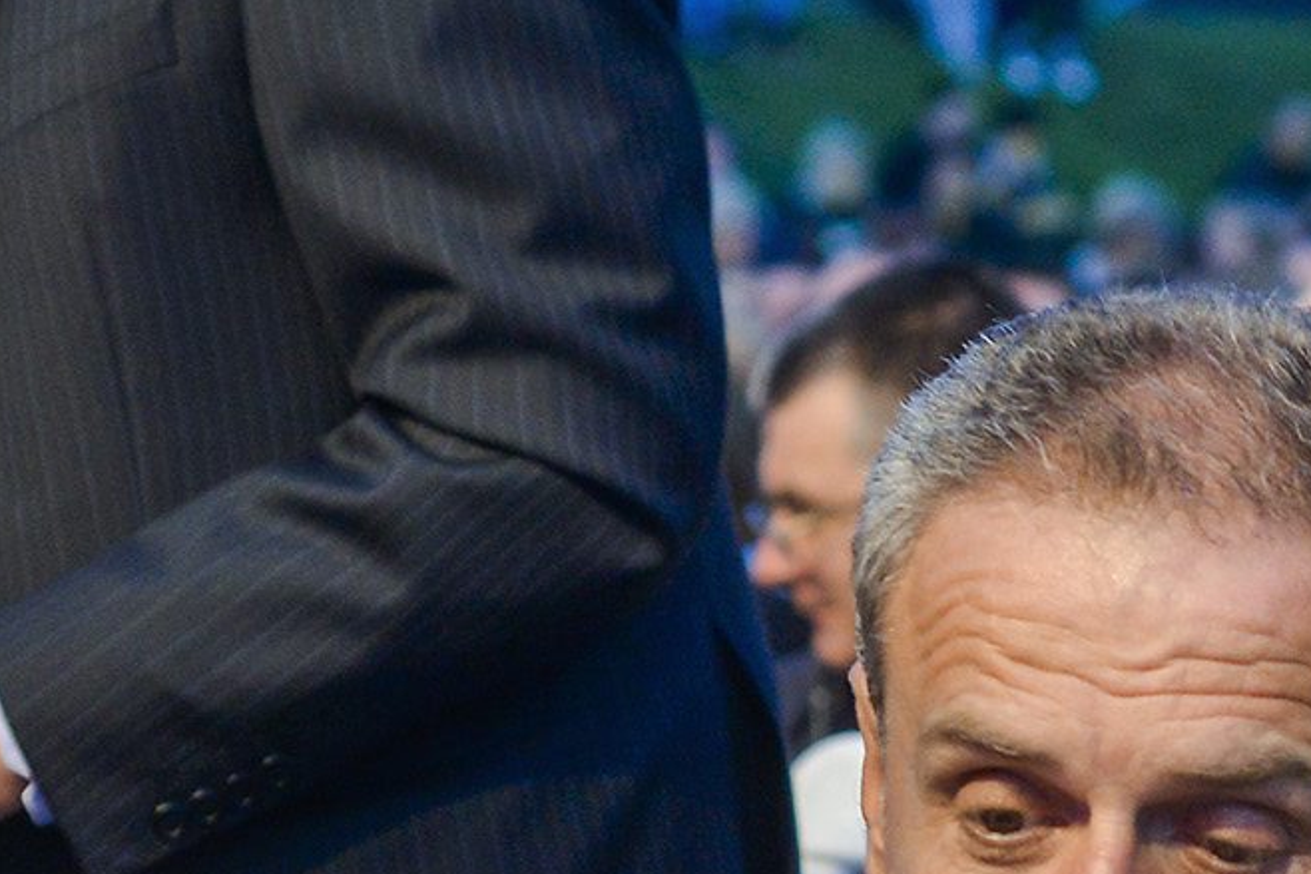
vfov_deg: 6.0
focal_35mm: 228
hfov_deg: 9.0
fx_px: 8304
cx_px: 1389
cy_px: 938
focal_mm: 50
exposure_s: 1/160
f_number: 4
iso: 1000
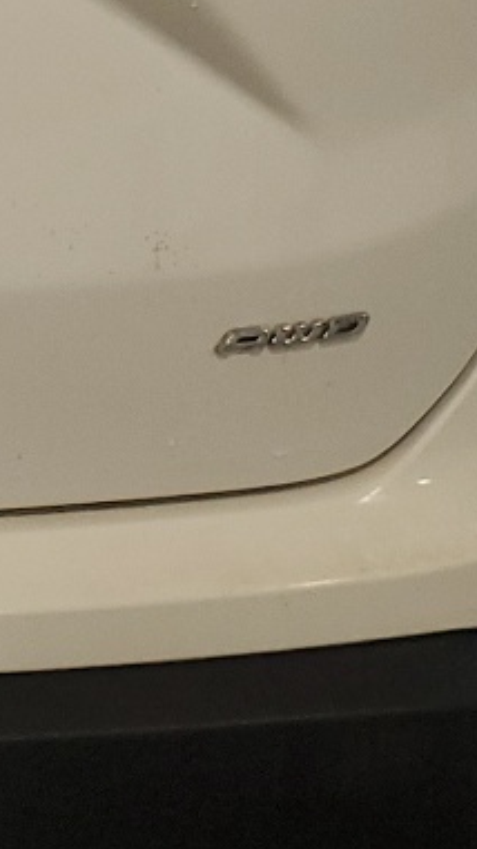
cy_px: -129
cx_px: -729
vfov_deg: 17.3
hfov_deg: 9.0
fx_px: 2679
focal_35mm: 119
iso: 57
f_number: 1.5
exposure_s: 1/60.2
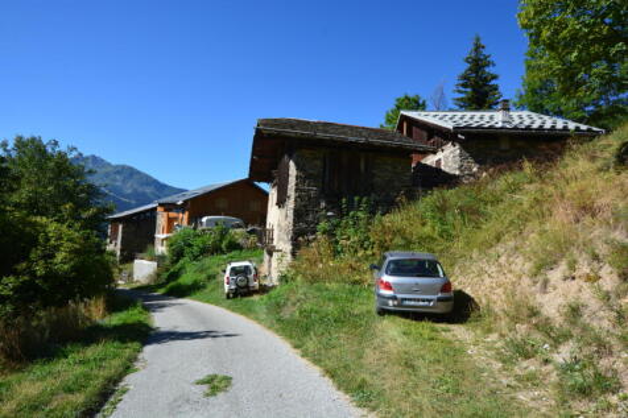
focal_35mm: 21
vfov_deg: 59.5
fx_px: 366
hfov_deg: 81.2
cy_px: 209
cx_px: 314
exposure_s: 1/250
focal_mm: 14
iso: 280
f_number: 10
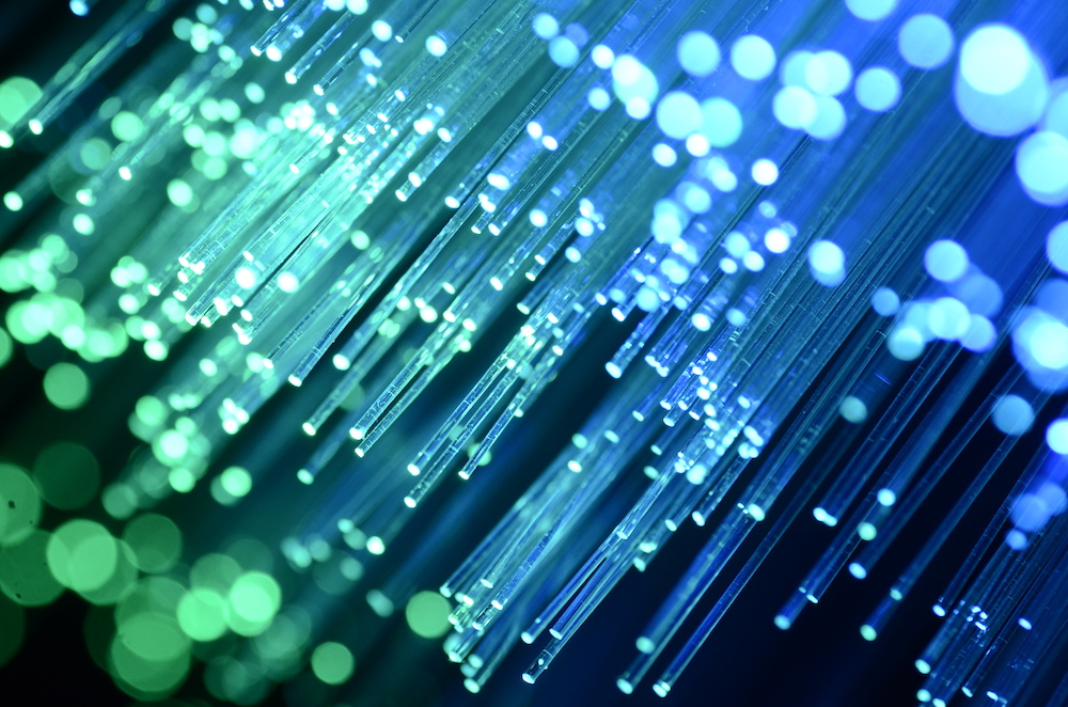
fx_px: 4440
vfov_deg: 9.1
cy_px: 354
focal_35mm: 150
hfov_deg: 13.7
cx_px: 534
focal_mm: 100
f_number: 8
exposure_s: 1/8
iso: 500
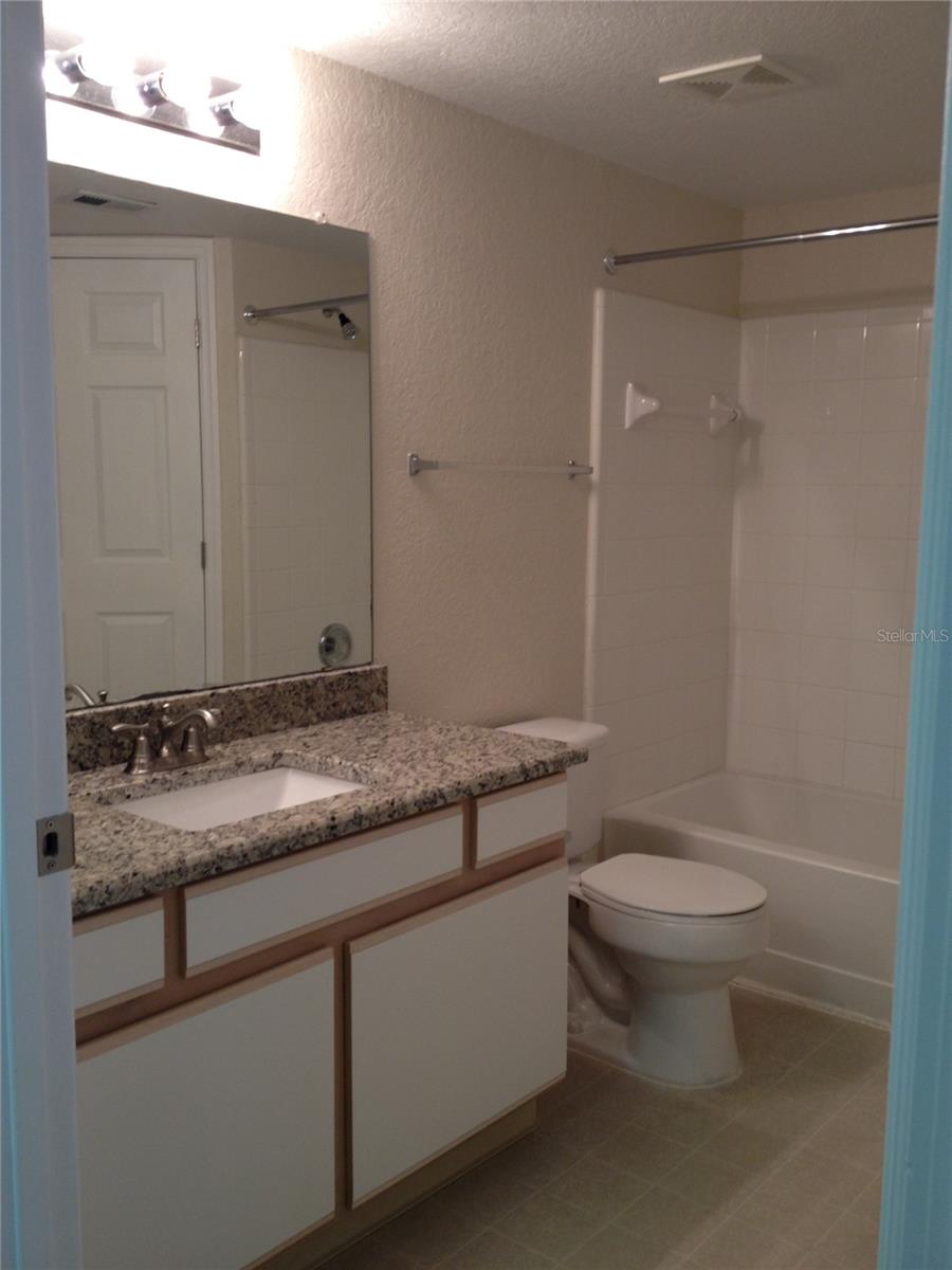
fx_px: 1283
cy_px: 635
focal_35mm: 35
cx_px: 476
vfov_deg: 52.6
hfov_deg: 40.7
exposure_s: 1/20
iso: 64
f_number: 2.4
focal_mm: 4.28
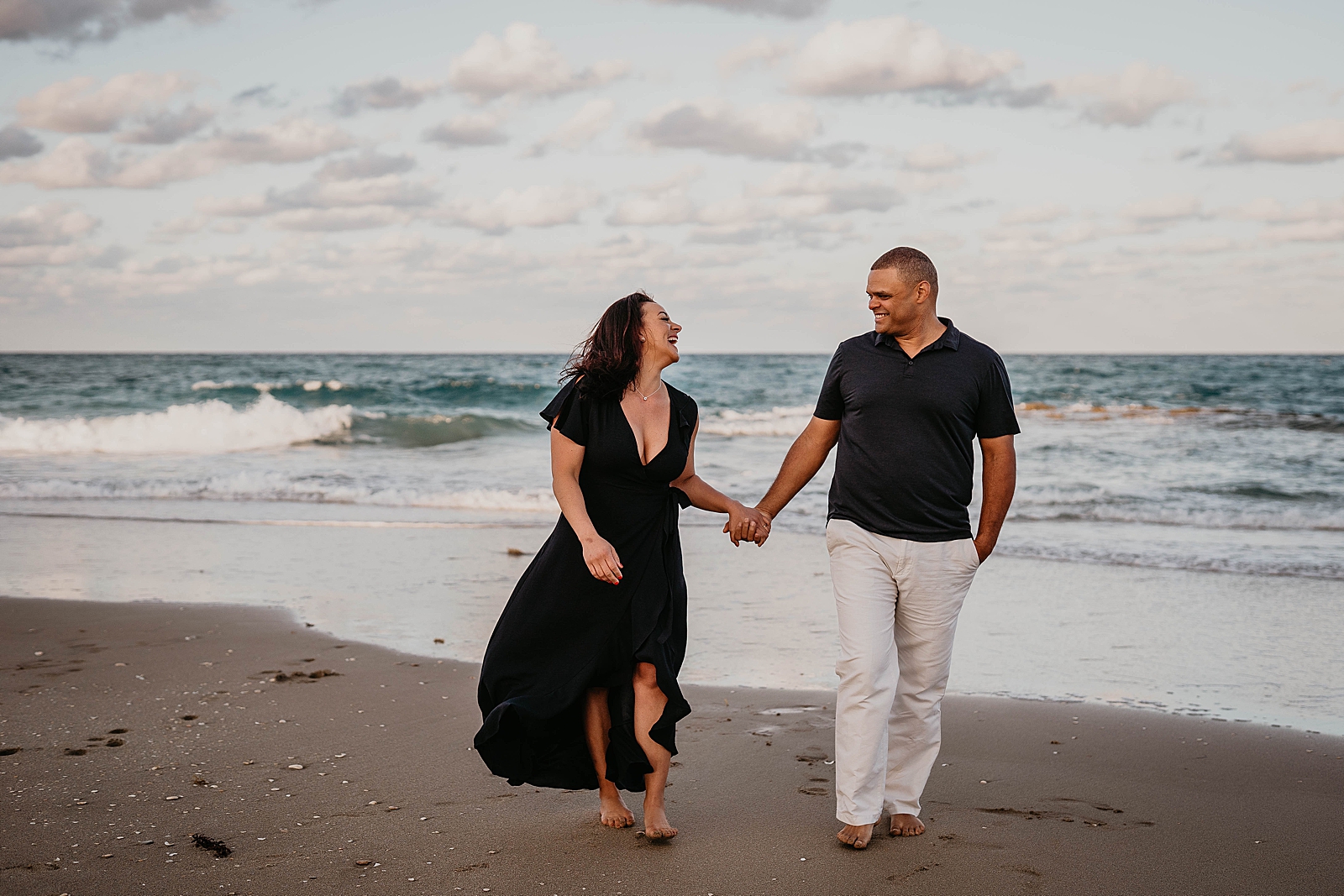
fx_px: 1867
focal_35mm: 50
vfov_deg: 27.0
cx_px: 672
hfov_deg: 39.6
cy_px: 448
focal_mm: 50
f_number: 2.5
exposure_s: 1/2000
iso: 400
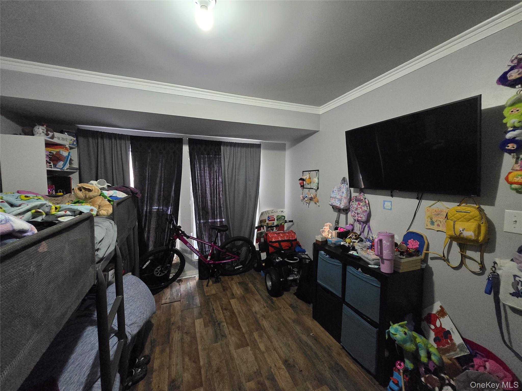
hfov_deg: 106.2
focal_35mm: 13
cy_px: 196
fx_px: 196
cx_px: 261
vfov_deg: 89.9
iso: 1250
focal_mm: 1.7
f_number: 2.2
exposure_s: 1/40
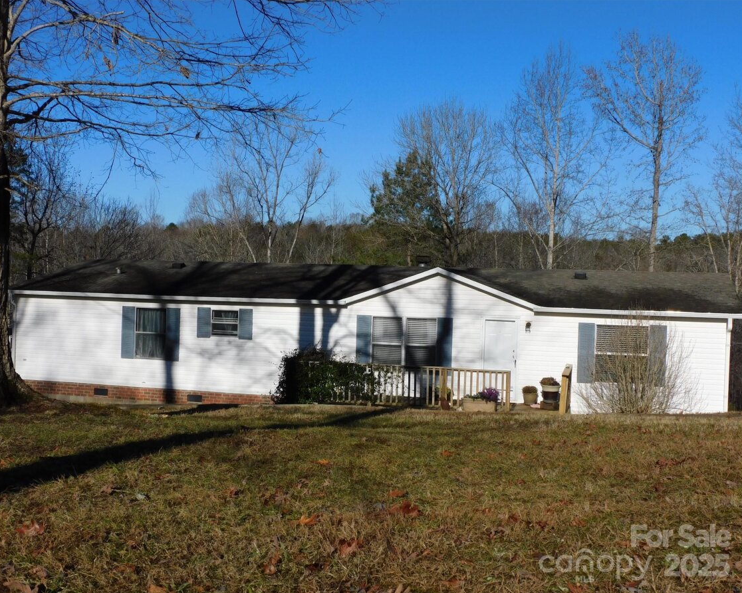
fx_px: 922
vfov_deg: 35.7
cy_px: 298
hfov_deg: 43.8
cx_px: 360
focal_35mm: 42
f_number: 5.3
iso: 125
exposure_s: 1/1250
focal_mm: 7.2
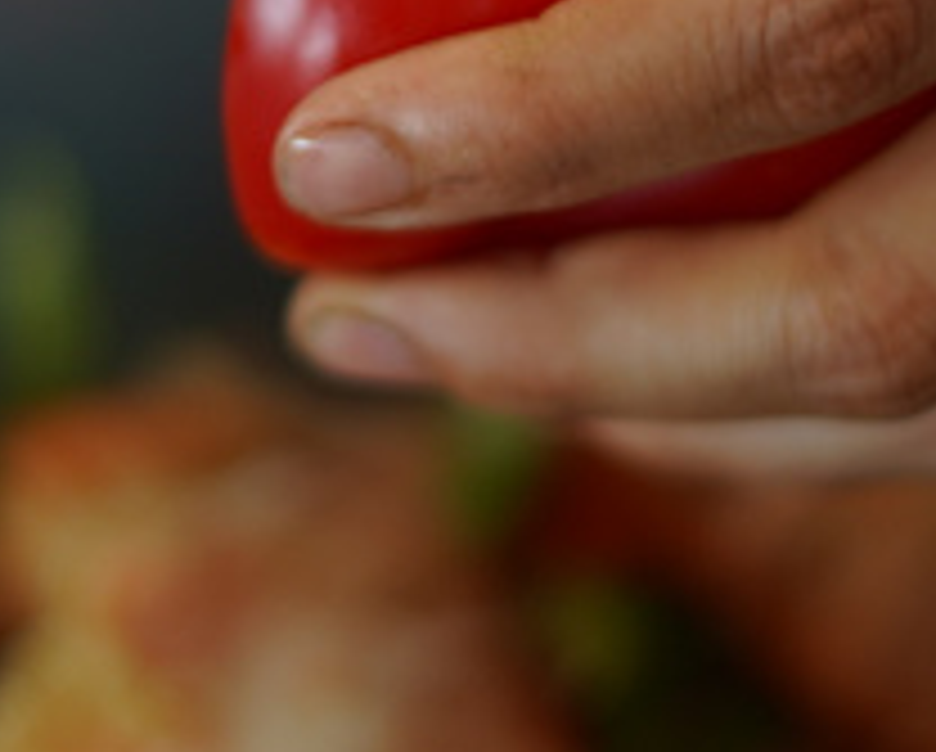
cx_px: 284
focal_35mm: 169
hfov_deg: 11.4
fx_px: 4688
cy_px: -261
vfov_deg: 9.0
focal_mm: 50
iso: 200
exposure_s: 1/125
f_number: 1.8
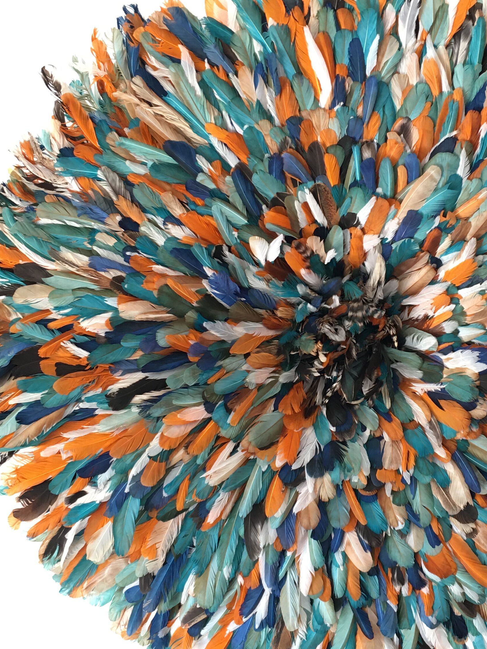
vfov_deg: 36.8
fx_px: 976
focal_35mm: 52
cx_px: 342
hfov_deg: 27.8
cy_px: 316
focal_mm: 4.15
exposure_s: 1/17
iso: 32
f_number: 2.2
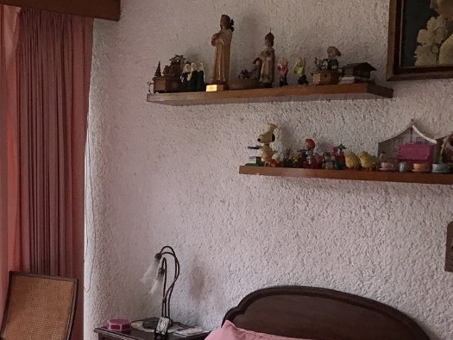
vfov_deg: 23.1
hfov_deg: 29.9
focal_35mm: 63
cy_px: 254
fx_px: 825
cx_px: 83
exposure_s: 1/30
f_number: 2.4
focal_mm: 3.3
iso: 32
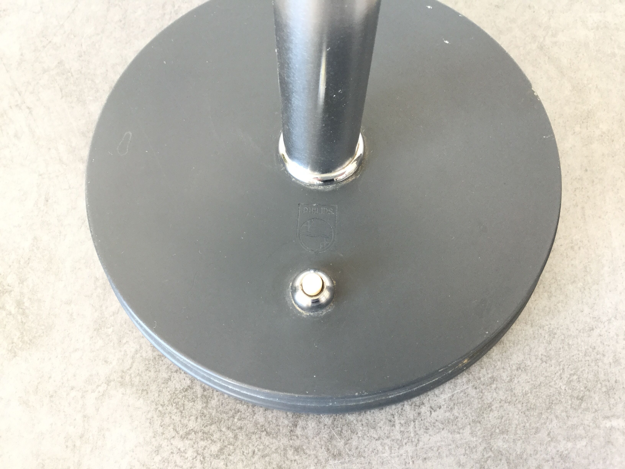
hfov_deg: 58.4
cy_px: 234
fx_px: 560
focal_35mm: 31
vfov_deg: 45.4
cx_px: 312
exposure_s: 1/33
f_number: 2.4
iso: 80
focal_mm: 3.3
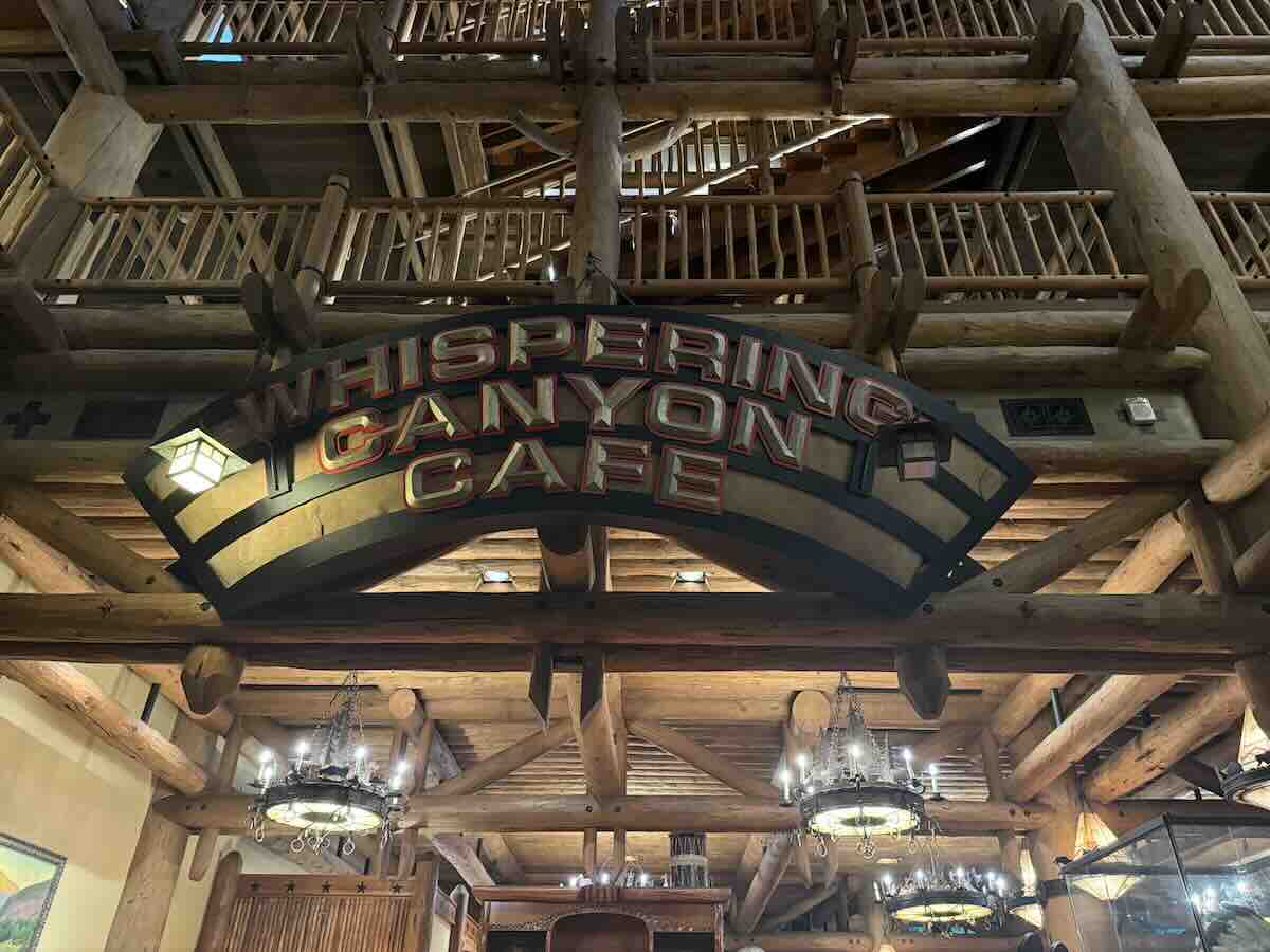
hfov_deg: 71.6
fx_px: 881
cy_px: 476
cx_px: 635
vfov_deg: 56.8
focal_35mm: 24
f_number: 1.78
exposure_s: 1/30
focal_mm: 6.76
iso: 800
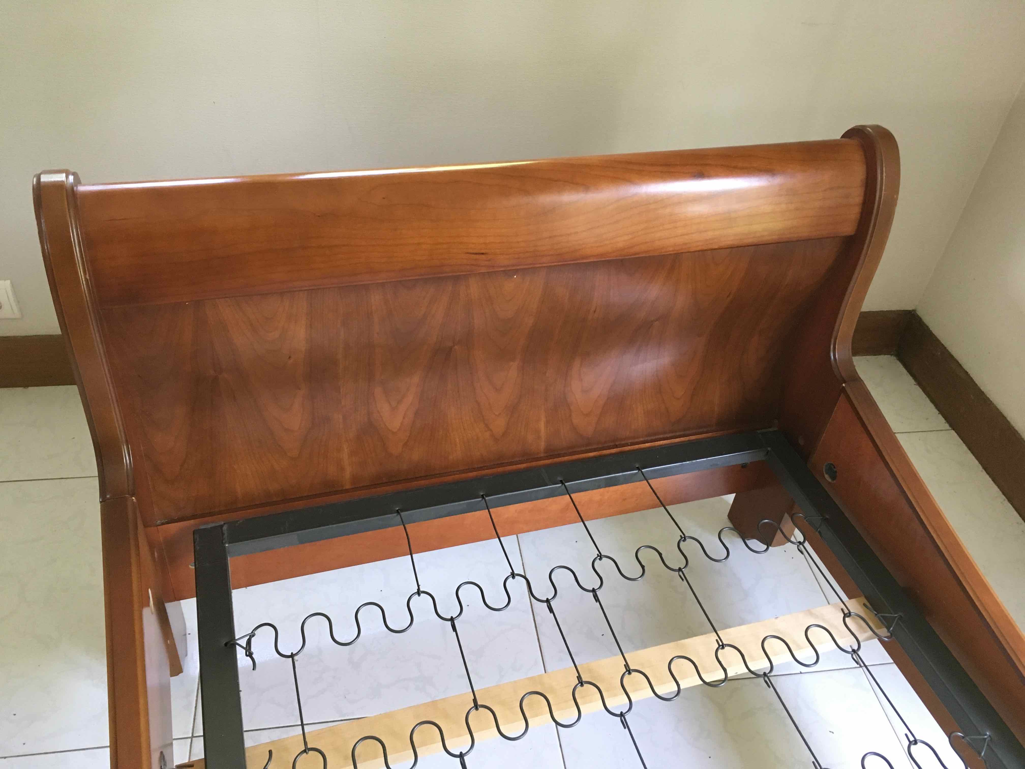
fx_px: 859
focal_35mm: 29
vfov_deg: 48.2
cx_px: 512
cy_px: 384
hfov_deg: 61.7
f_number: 2.2
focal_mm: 4.15
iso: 160
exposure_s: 1/33
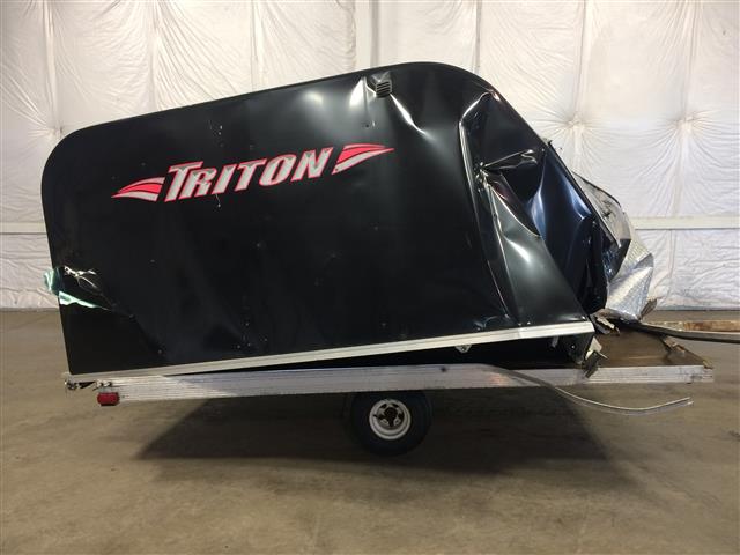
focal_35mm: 29
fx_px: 620
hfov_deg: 61.7
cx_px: 370
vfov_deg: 48.2
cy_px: 278
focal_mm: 4.15
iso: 64
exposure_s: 1/30
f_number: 2.2
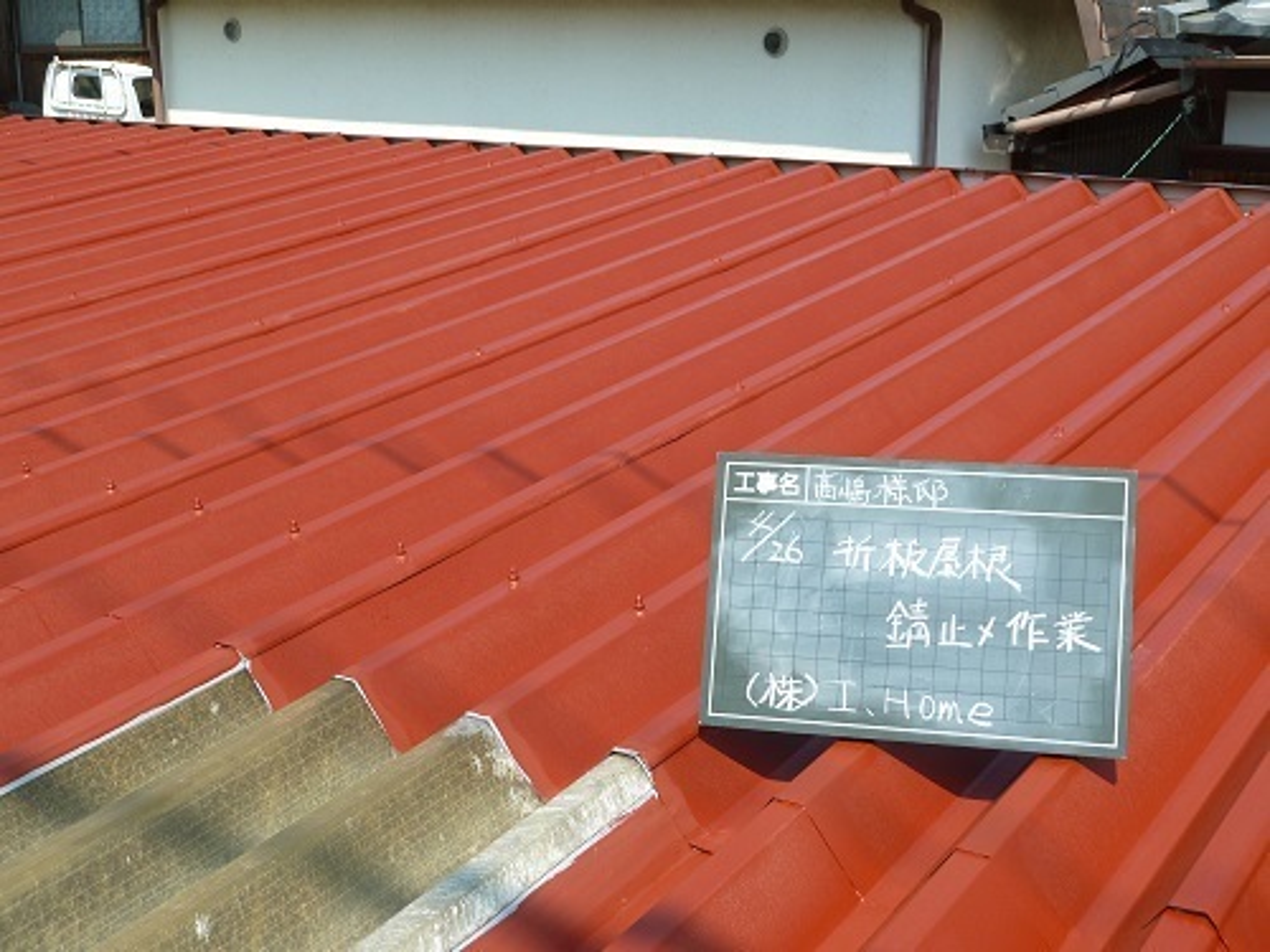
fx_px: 1761
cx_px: 635
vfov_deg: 30.3
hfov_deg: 39.7
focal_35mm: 48
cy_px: 476
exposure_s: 1/400
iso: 80
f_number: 4
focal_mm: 7.9
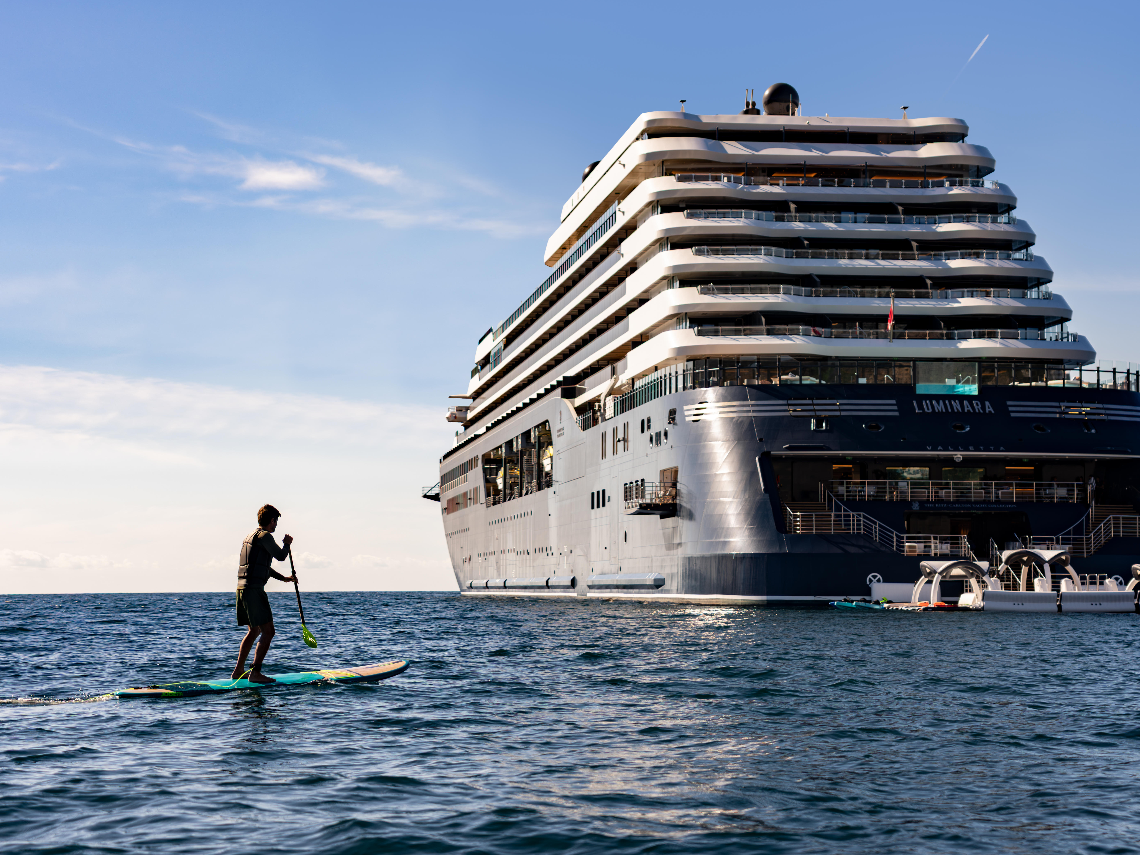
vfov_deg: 18.6
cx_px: 597
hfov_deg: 24.7
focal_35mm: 79
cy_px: 350
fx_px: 2602
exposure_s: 1/800
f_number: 4
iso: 100
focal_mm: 61
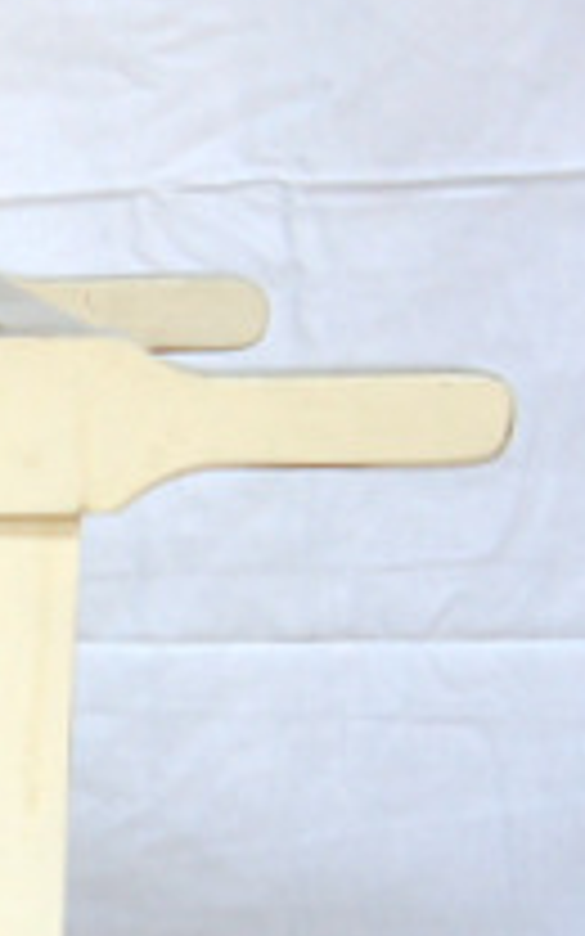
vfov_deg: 11.6
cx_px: -850
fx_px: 4584
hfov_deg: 6.9
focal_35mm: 180
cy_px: 902
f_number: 4.5
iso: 200
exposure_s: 1/60
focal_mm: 35
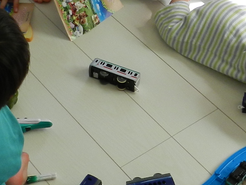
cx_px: 120
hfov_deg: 20.2
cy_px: -12
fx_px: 689
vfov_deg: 14.9
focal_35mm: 97
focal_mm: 4
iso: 160
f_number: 3.4
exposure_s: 1/50
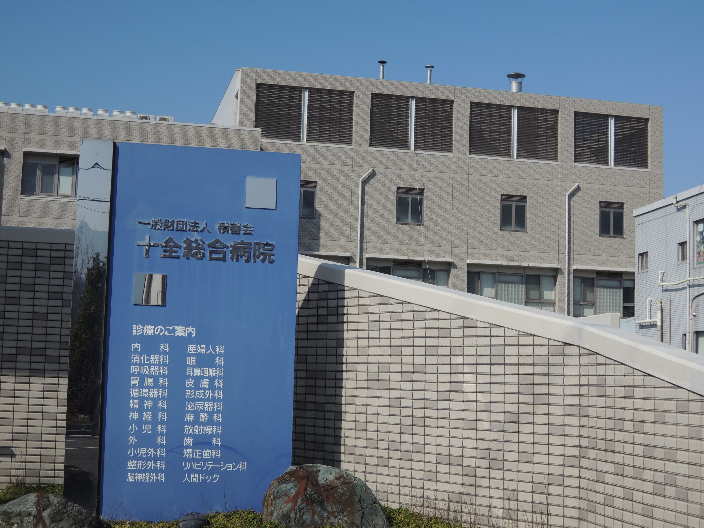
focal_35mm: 55
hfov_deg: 34.9
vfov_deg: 26.6
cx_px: 352
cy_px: 264
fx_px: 1119
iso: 100
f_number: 4
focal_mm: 9.9
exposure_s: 1/1250
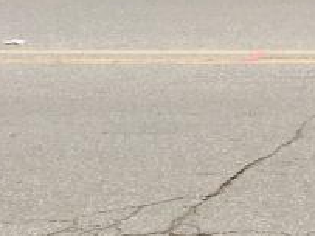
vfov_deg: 10.4
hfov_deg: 11.9
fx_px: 1246
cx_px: 729
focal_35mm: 137
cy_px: -129
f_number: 2.2
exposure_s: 1/204
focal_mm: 4.15
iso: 25
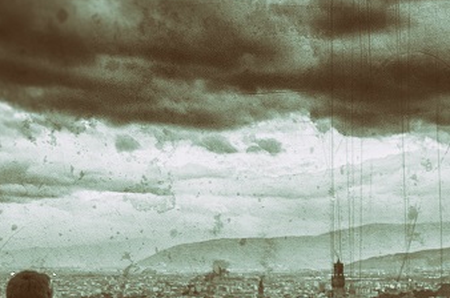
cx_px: 419
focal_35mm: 102
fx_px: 1273
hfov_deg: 19.6
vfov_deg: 13.1
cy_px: 340
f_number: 3.5
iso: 100
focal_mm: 20
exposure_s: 1/100
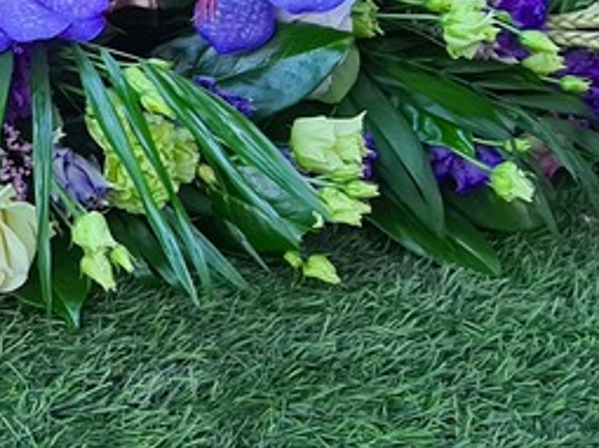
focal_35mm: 51
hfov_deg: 30.8
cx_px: -146
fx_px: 882
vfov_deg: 27.9
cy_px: 87
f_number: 2.2
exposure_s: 1/50
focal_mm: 2.2
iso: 125
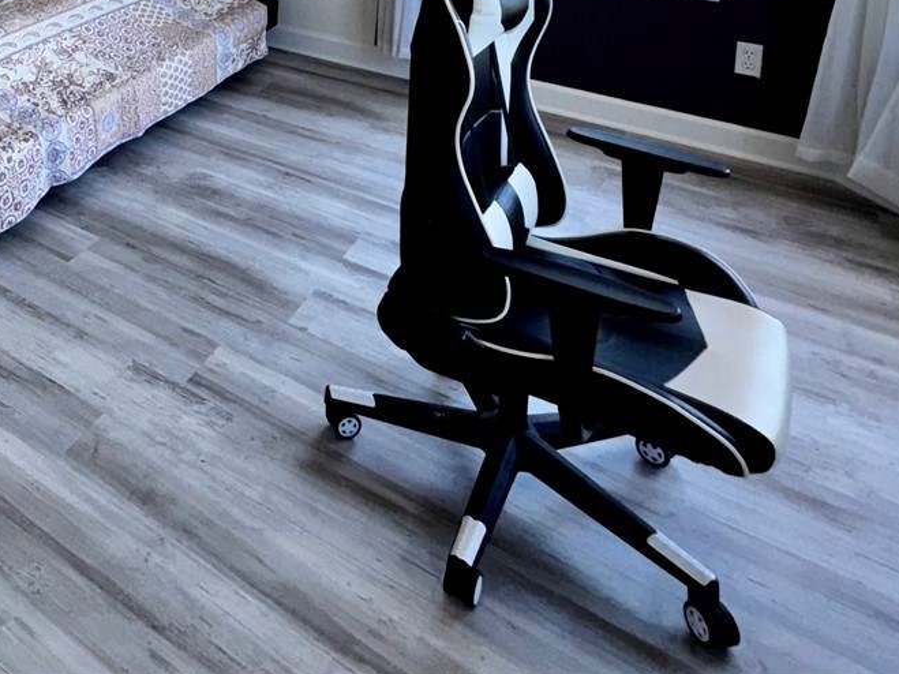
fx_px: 883
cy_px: -141
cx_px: 14
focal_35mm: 34
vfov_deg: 33.6
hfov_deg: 46.0
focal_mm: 2.22
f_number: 2.2
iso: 32
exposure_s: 1/174
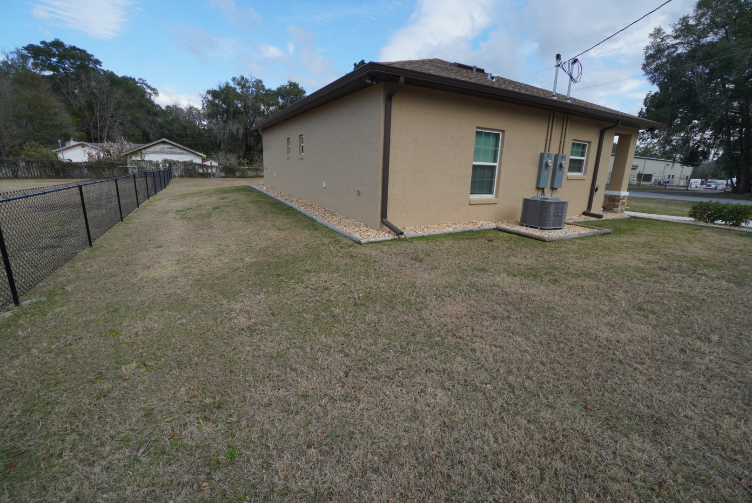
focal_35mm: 15
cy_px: 252
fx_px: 314
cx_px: 376
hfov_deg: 100.4
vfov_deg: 77.4
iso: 125
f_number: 9
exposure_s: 1/160
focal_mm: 10
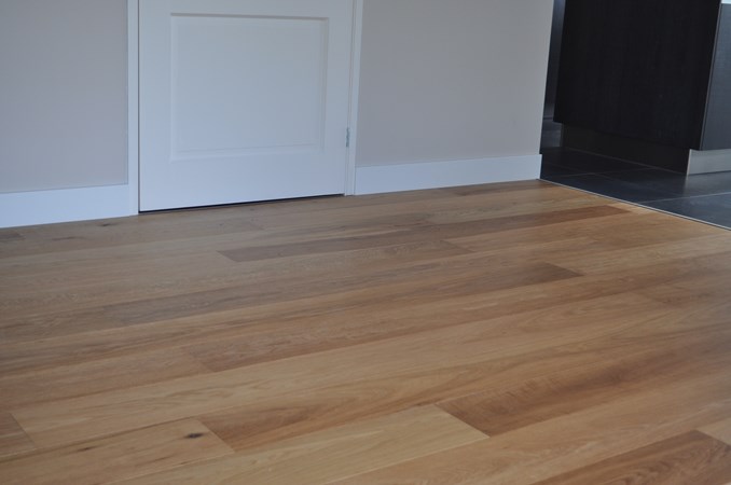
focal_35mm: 48
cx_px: 366
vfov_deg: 28.0
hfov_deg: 41.2
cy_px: 242
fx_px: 973
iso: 400
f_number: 4.8
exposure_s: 1/80
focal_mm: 32
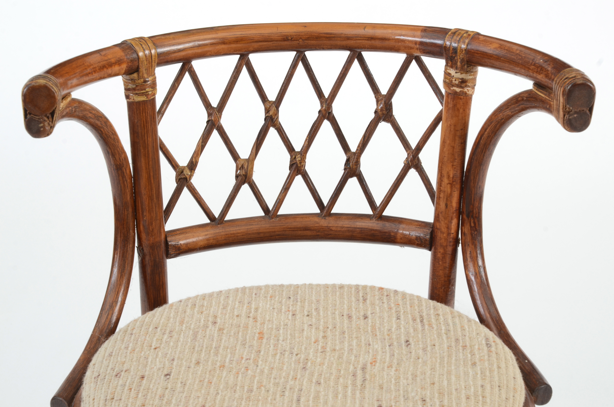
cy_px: 204
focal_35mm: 99
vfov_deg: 13.8
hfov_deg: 20.7
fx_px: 1685
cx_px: 307
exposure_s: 1/125
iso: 200
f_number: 11
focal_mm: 66
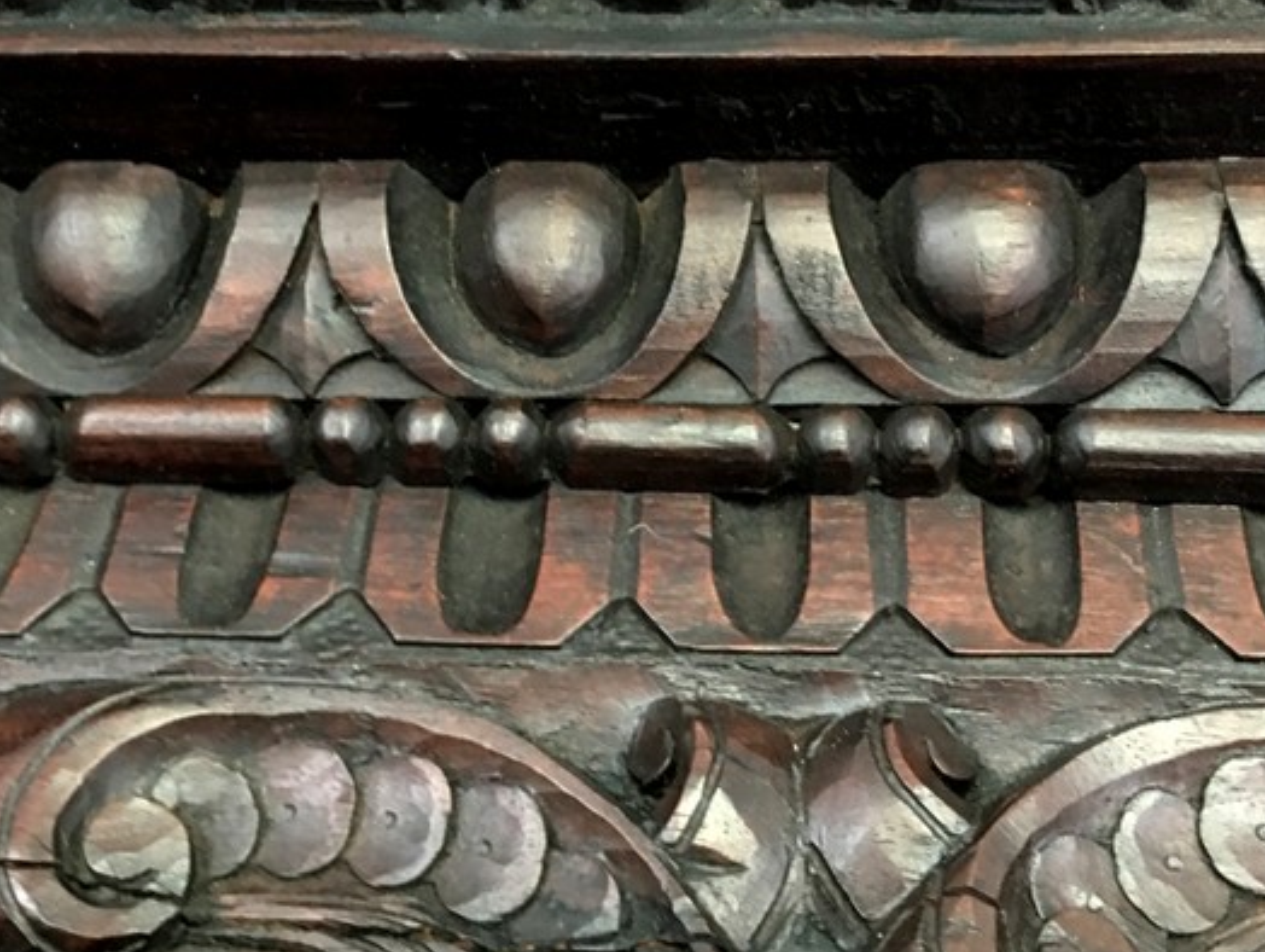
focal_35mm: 47
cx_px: 505
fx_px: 1719
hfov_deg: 40.2
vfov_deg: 30.7
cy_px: 319
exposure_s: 1/17
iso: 250
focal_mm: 4.15
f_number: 2.2
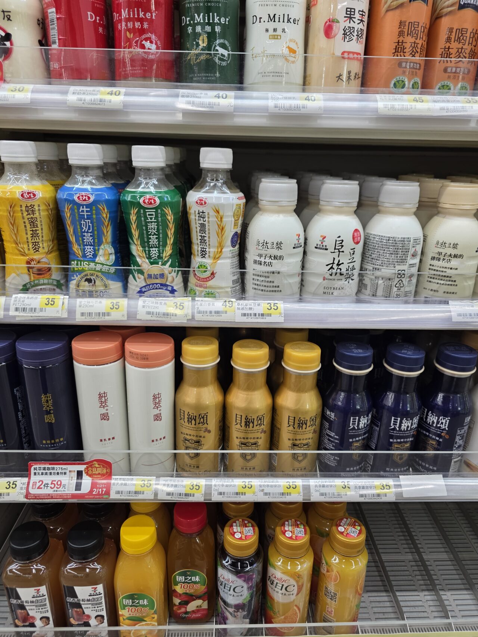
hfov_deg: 58.9
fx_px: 424
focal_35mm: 23
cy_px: 318
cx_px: 239
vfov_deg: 73.9
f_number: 1.7
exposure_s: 1/120
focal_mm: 6.3
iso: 125
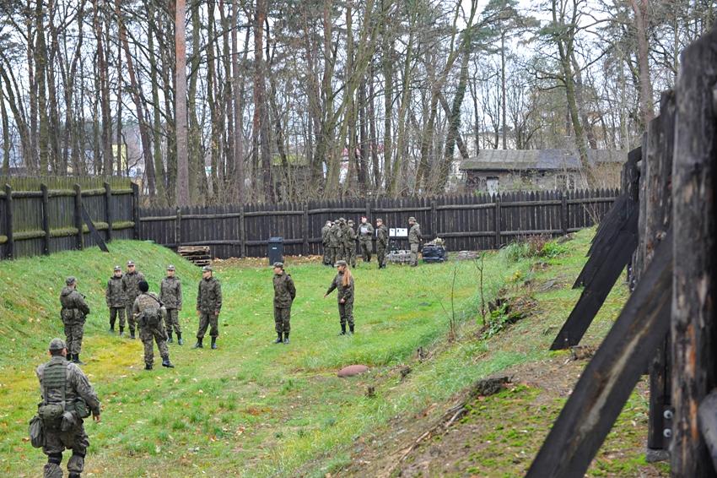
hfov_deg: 28.9
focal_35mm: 70
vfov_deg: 19.4
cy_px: 239
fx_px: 1394
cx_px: 358
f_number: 5
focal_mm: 70
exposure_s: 1/100
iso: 640
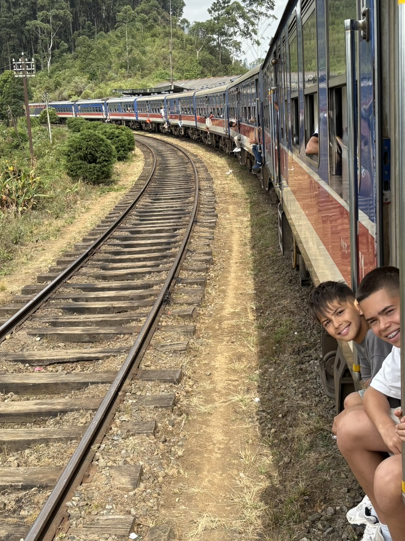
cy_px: 225
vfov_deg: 41.9
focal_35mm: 45
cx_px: 209
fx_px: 702
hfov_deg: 32.2
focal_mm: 5.96
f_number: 1.6
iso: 50
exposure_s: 1/2364
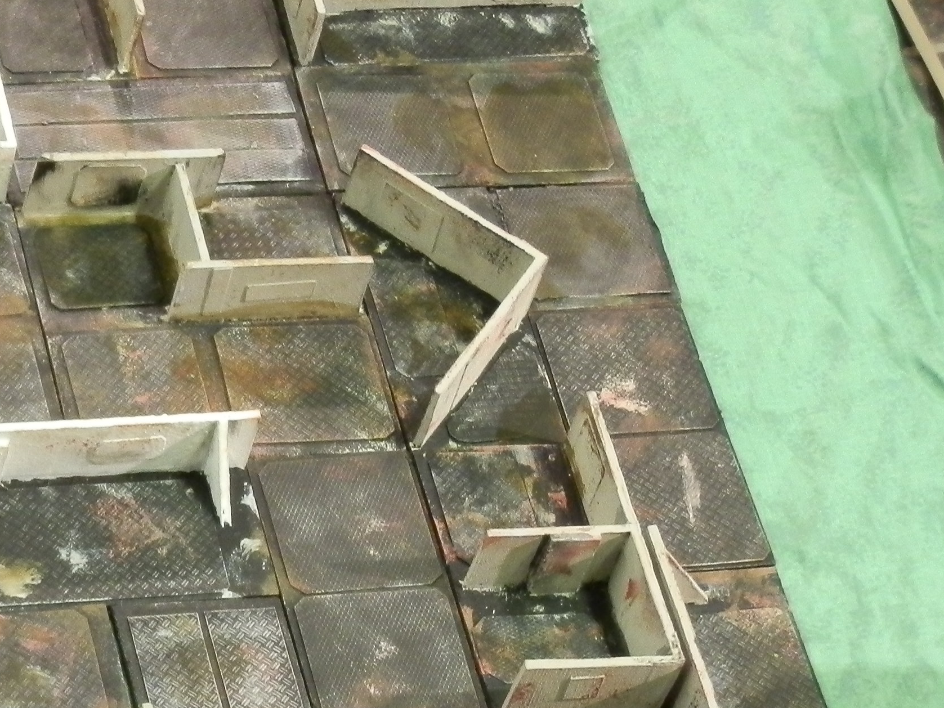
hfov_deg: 12.3
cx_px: -260
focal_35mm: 156
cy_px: 567
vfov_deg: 9.5
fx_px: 4255
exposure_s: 1/8
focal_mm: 10.99
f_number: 3.7
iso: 200
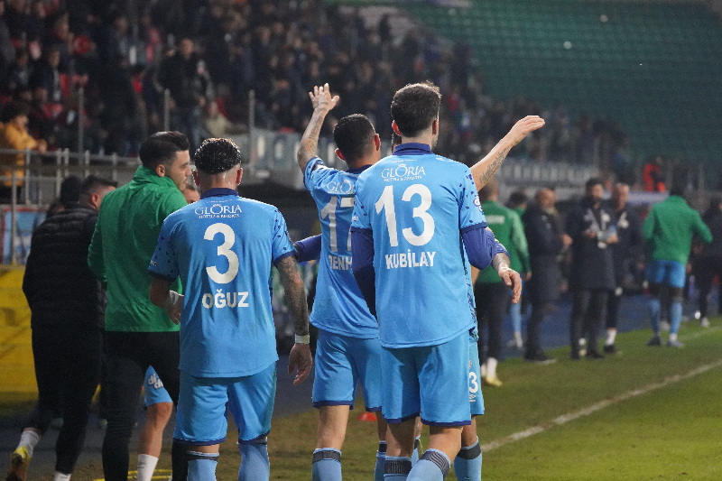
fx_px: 3749
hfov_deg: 11.0
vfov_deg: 7.3
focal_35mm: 187
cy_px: 240
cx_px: 361
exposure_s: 1/1250
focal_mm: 187
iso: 12800
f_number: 5.6
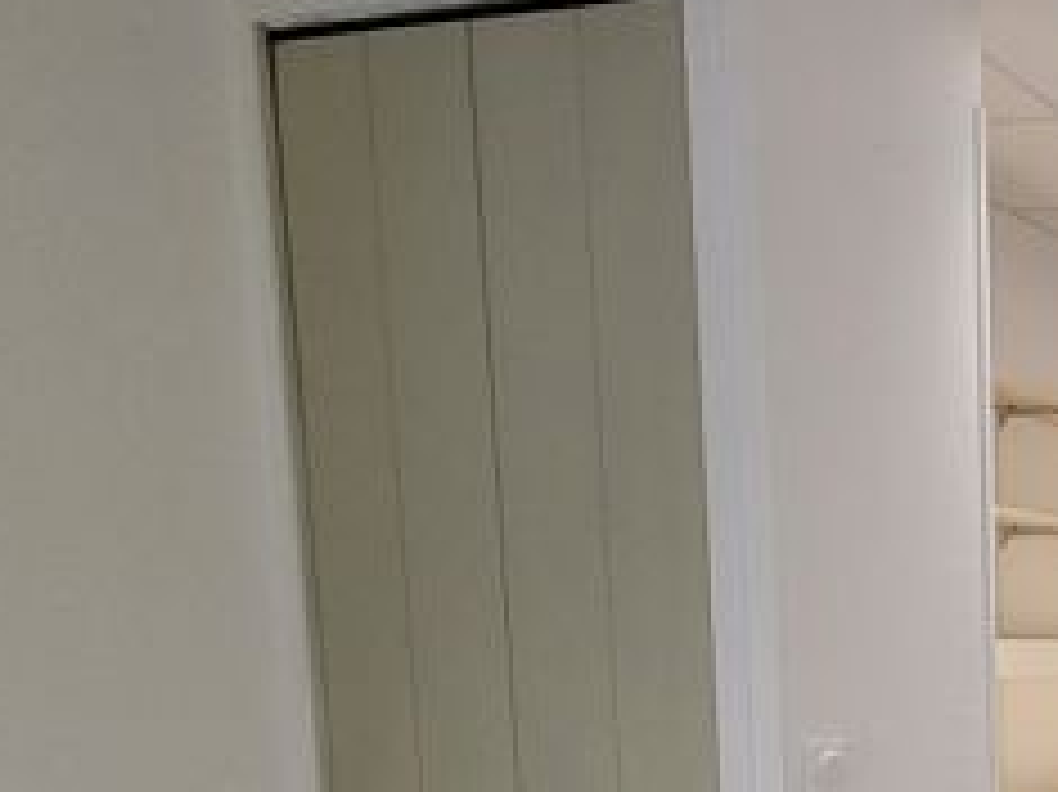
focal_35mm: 39
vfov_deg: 34.1
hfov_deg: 29.8
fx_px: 1191
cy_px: 756
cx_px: 1560
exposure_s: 1/50
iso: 250
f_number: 2.2
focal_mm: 1.74
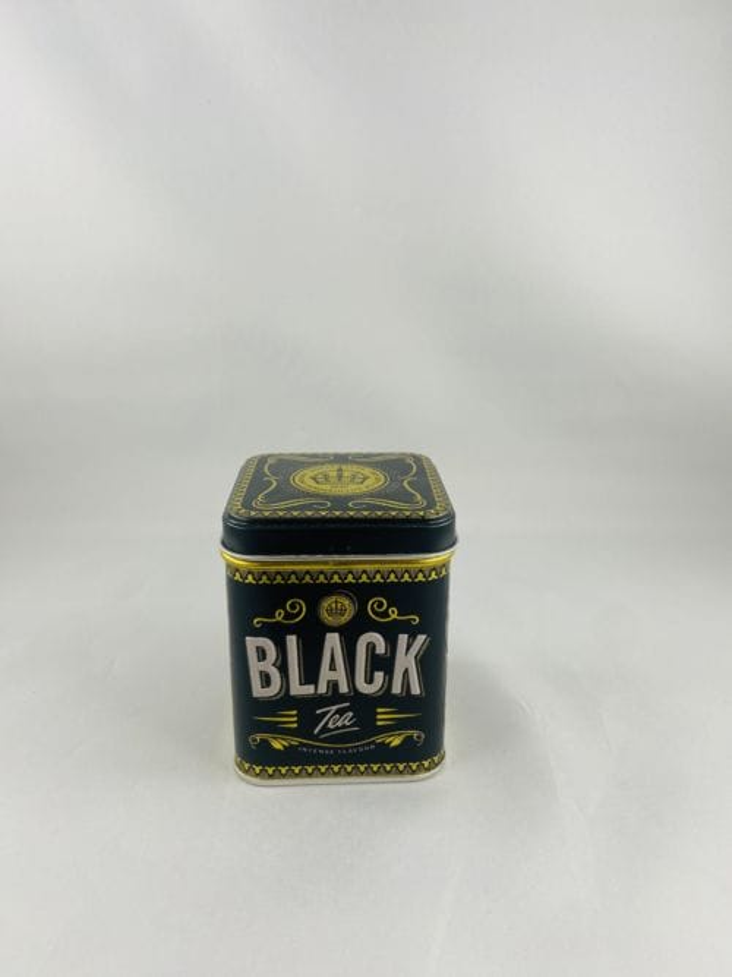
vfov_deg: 67.3
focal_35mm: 26
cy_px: 488
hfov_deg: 53.0
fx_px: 733
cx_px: 366
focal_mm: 4.25
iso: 50
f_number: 1.8
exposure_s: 1/100
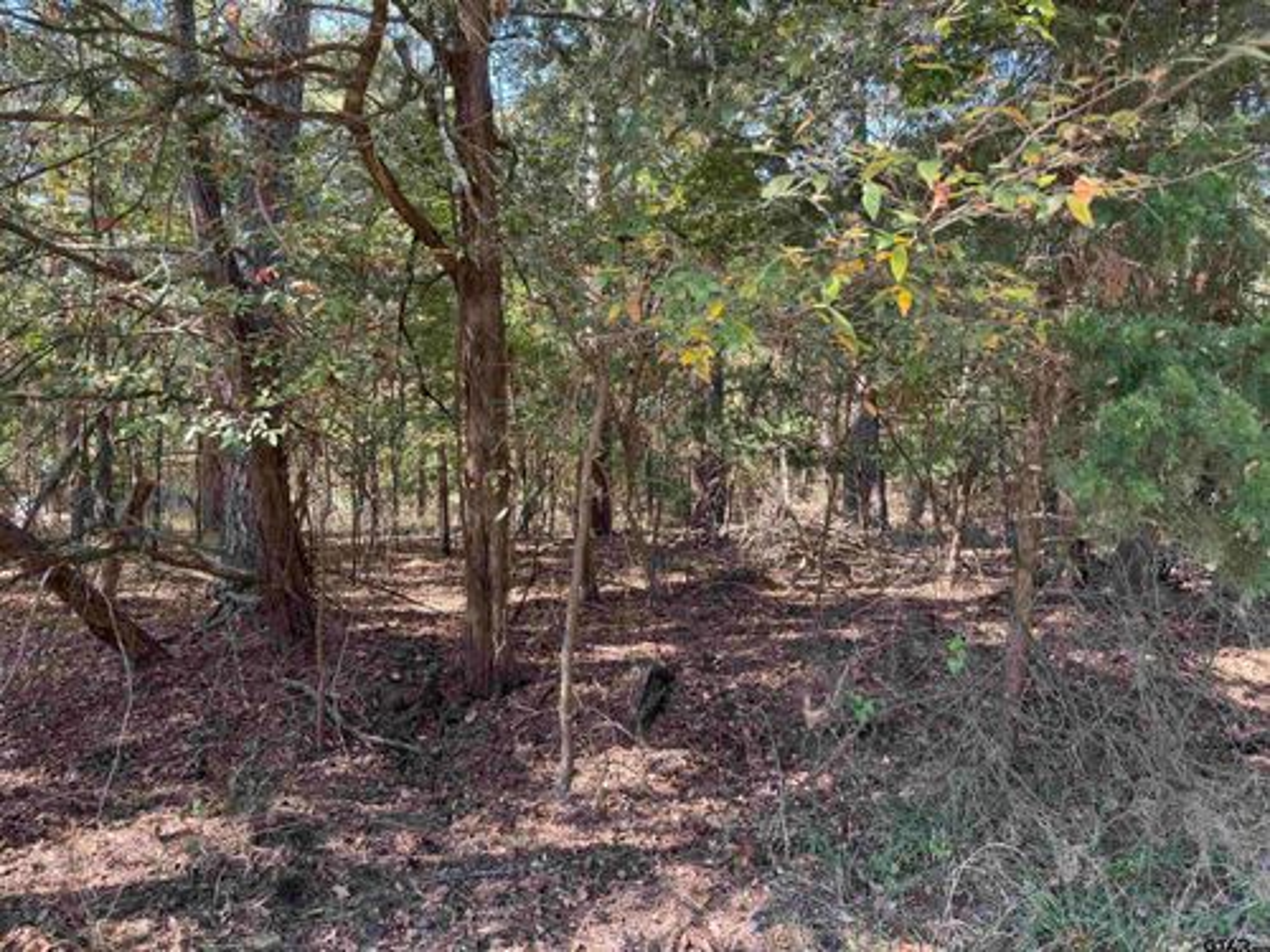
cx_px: 635
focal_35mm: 24
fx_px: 881
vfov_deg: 56.8
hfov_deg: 71.6
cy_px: 476
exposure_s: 1/121
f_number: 1.78
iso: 64
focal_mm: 6.76
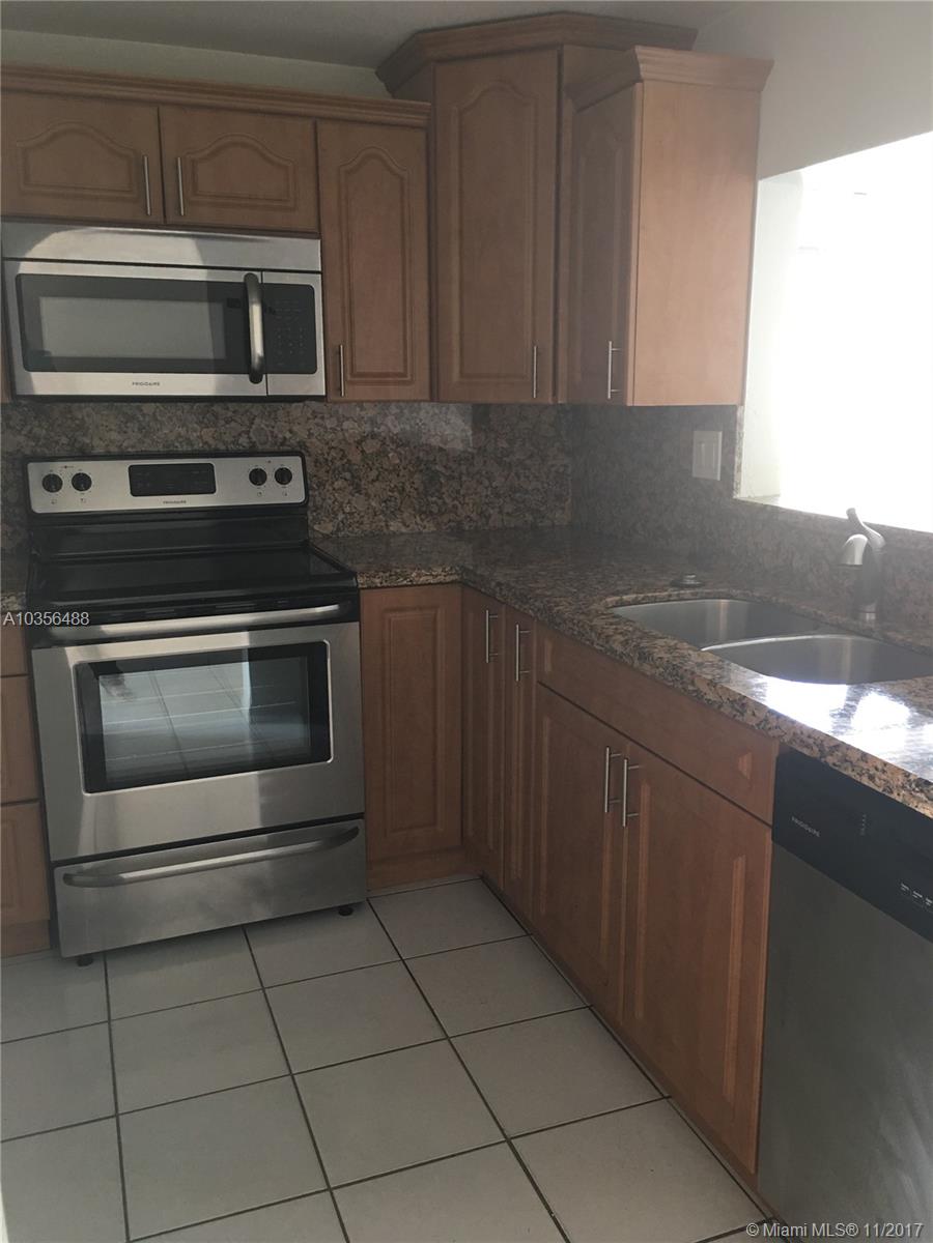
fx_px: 1042
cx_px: 466
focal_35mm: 29
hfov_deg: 48.2
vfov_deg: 61.7
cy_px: 622
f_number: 2.2
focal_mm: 4.15
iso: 50
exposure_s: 1/15
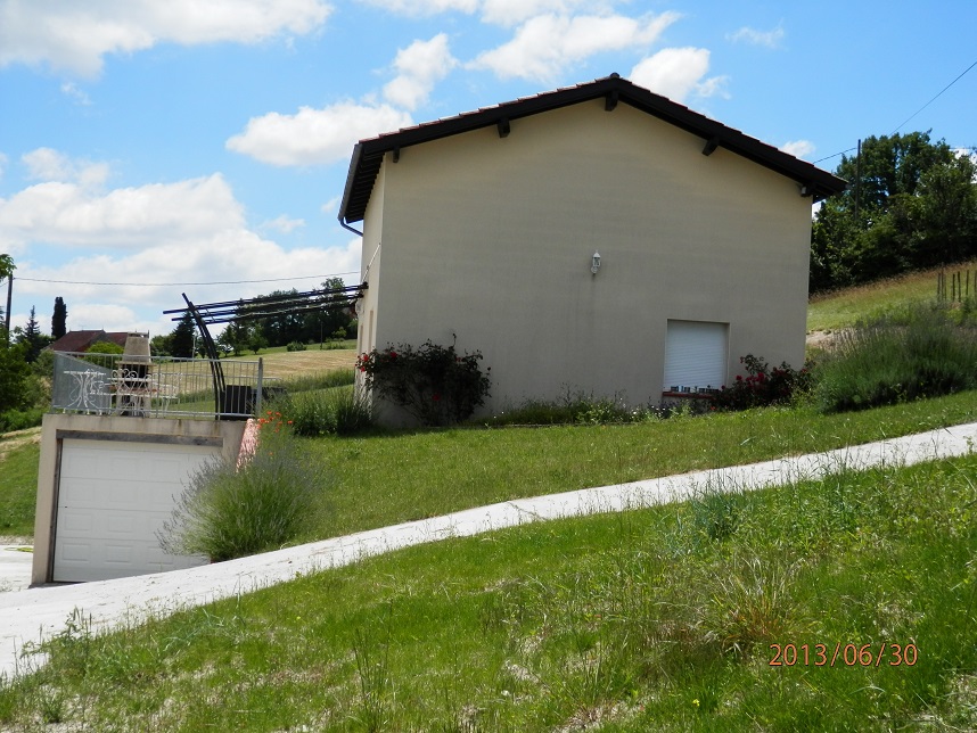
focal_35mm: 49
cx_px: 488
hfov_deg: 38.9
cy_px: 366
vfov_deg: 29.7
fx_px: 1383
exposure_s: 1/160
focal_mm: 8.9
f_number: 11.2
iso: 80
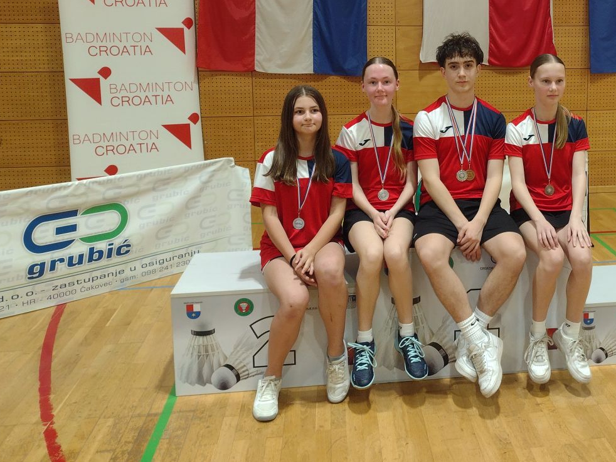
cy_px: 132
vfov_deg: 32.4
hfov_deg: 41.8
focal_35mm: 44
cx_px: 452
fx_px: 783
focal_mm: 4.71
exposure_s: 1/50
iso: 209
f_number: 1.7
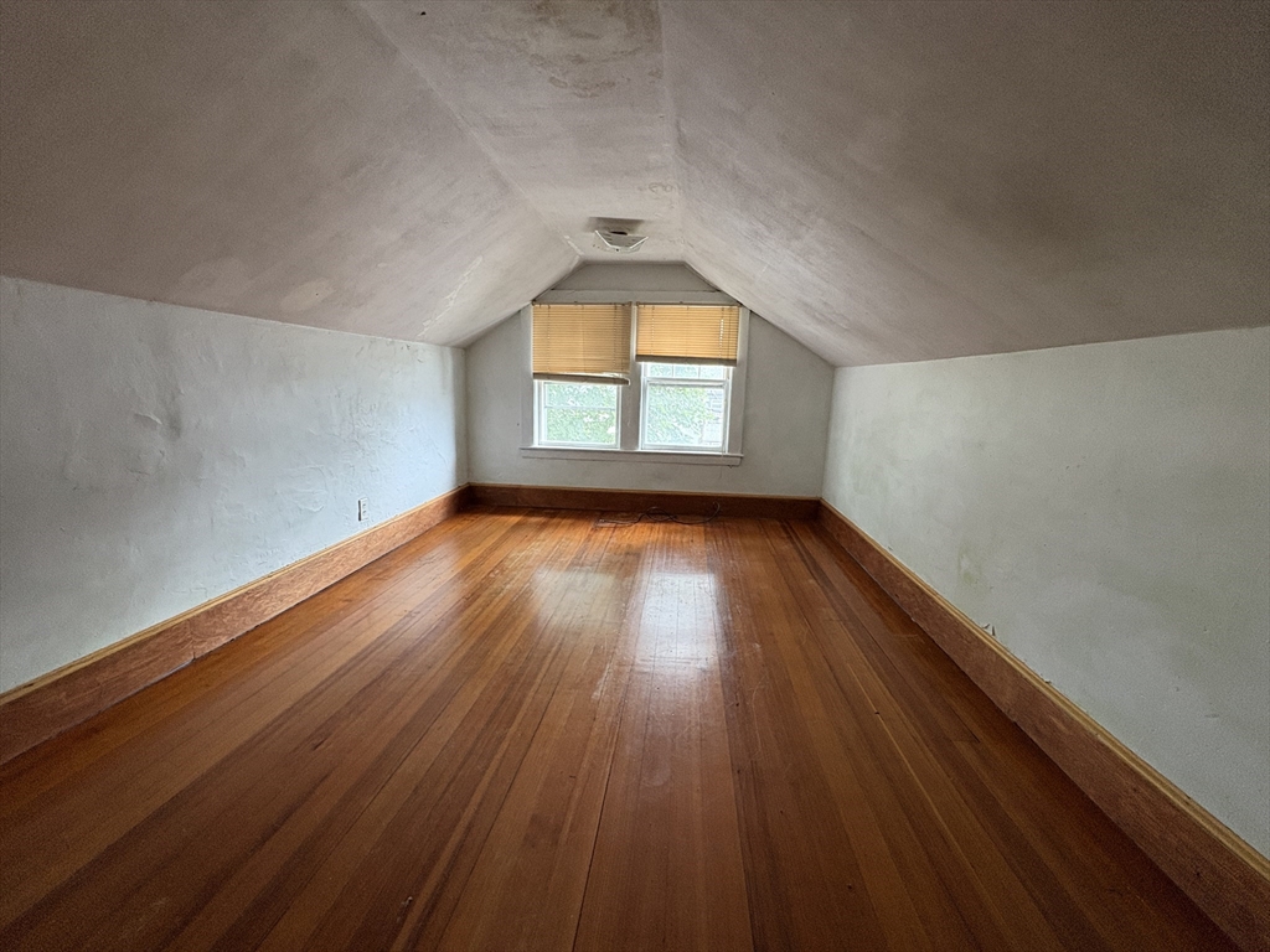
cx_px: 635
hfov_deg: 102.1
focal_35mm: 14
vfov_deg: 85.7
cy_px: 476
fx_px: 514
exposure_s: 1/63
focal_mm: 2.22
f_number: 2.2
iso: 200
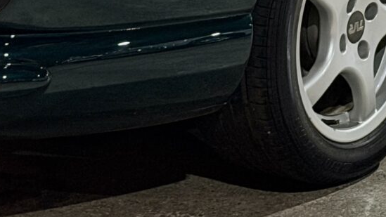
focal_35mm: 244
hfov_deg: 8.8
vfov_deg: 4.9
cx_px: 205
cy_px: -261
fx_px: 2498
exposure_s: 1/33
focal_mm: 6.76
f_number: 1.78
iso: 320
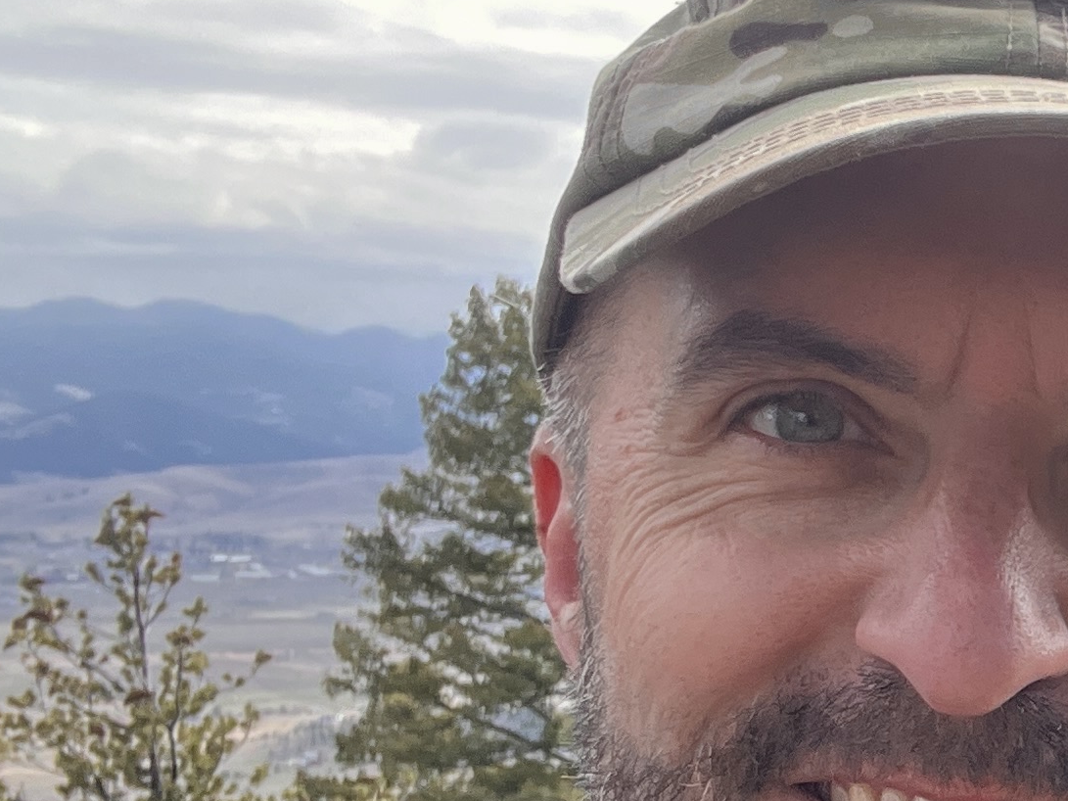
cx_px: 1634
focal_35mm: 85
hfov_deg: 19.7
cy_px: 782
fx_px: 2622
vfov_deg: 17.0
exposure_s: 1/282
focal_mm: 2.71
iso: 32
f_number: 2.2
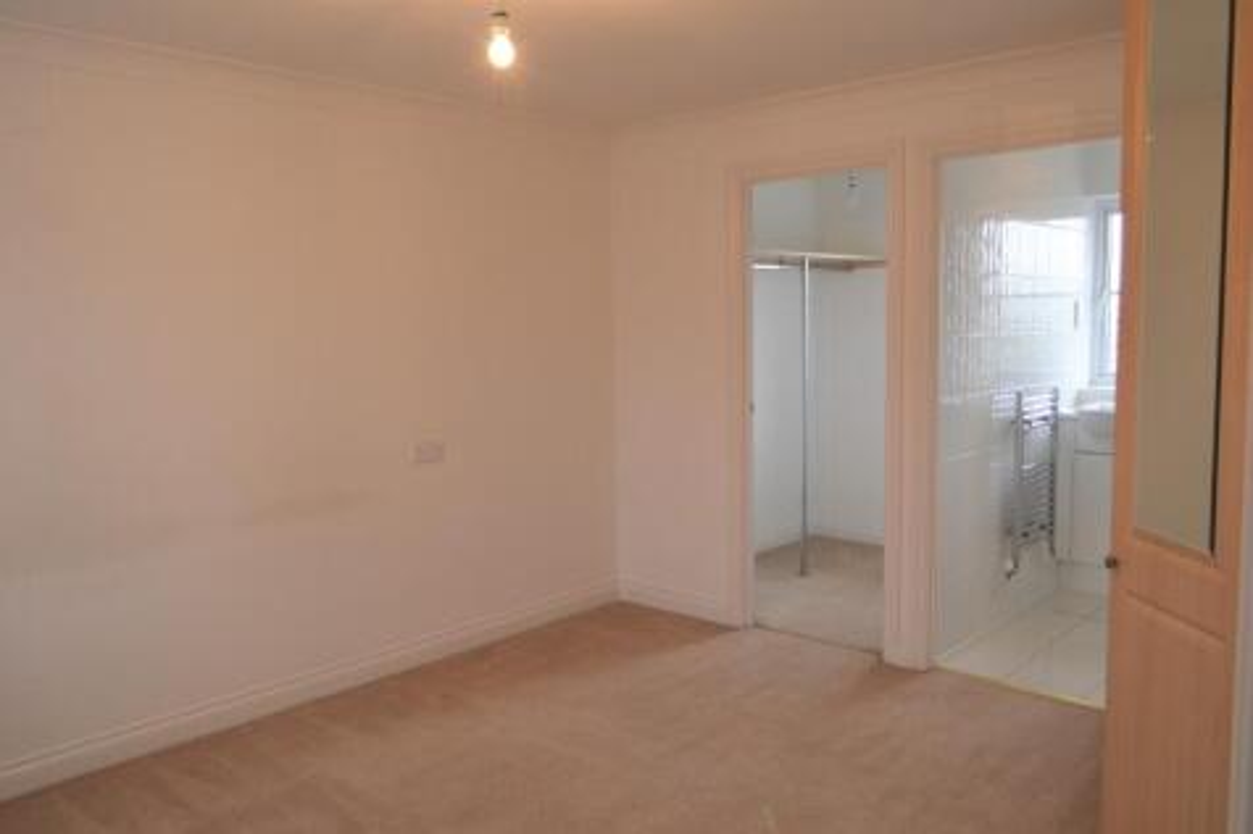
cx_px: 626
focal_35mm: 27
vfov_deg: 47.9
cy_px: 417
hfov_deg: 67.4
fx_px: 939
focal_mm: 18
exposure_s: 1/80
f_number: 4.5
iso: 400
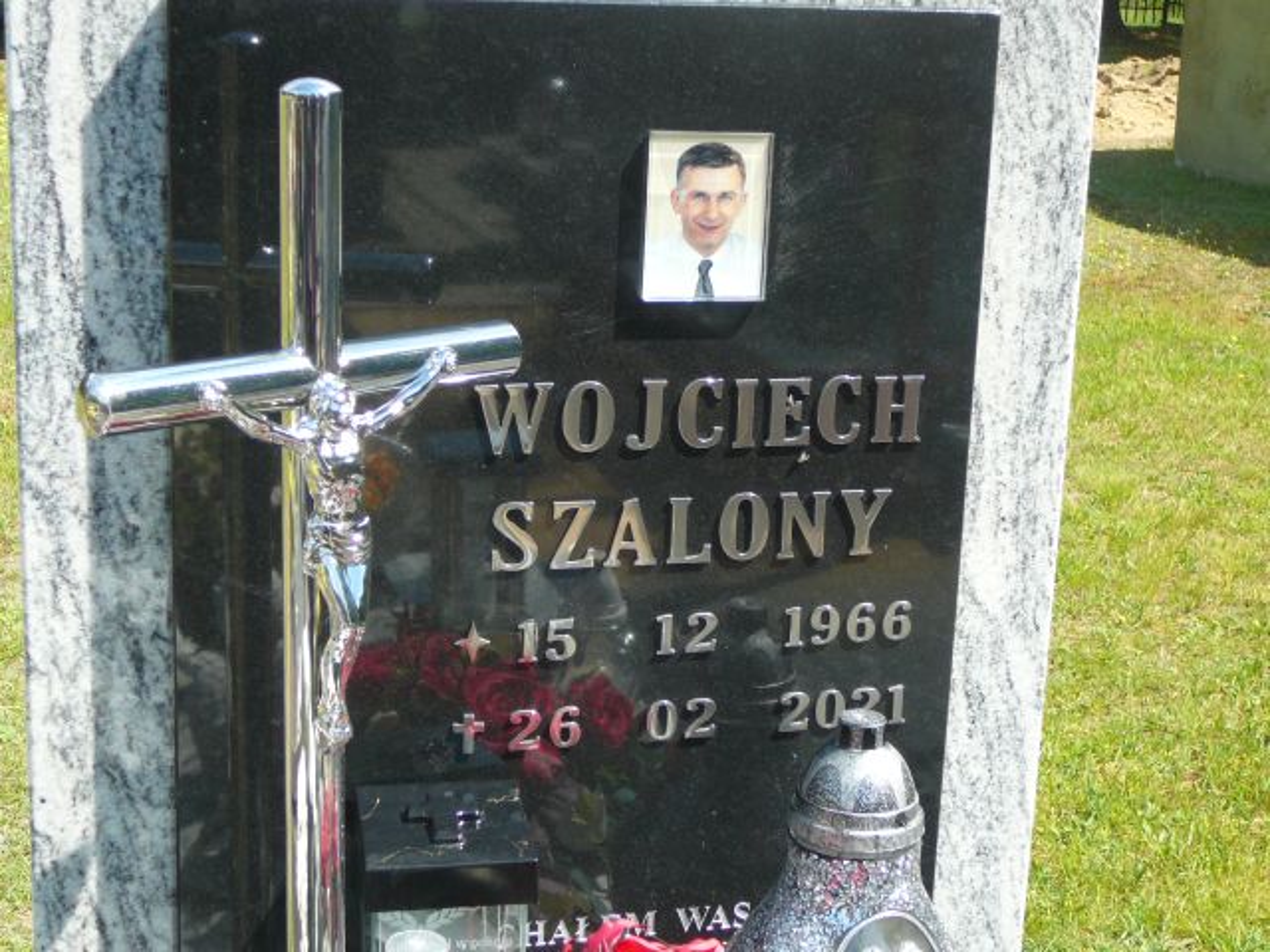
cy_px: 476
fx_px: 2238
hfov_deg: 31.7
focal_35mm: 61
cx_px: 635
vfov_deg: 24.0
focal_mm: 9.1
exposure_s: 1/320
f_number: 3.6
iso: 80
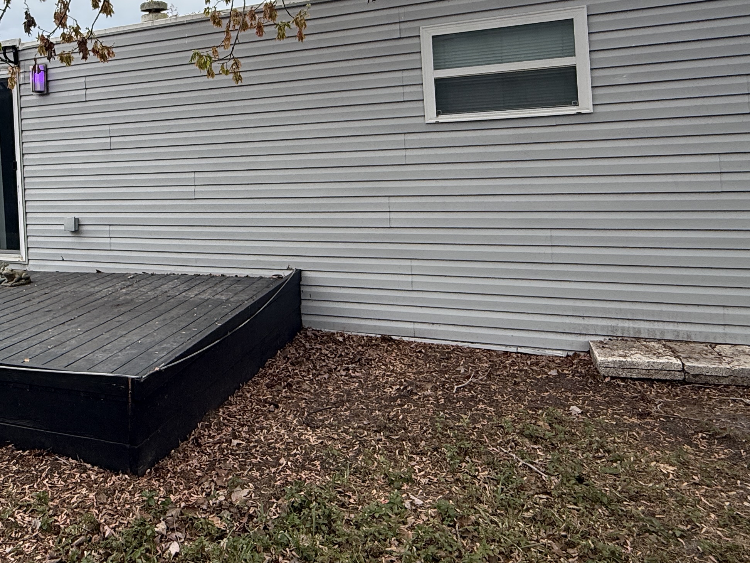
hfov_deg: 59.2
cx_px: 210
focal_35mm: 29
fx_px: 628
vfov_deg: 46.7
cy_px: 151
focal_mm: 2.22
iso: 64
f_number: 2.2
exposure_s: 1/955
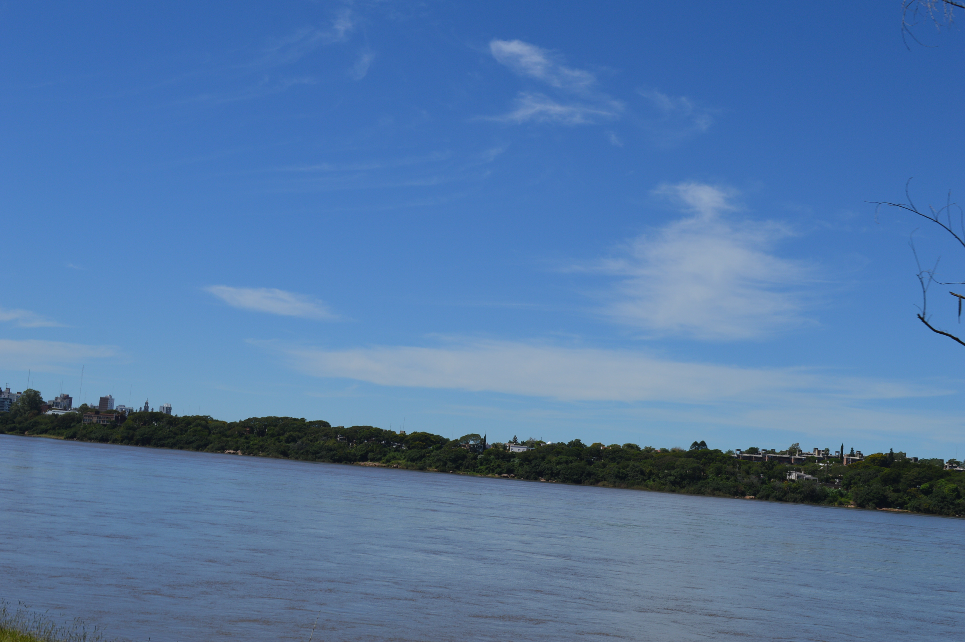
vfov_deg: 28.0
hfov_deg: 41.1
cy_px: 321
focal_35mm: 48
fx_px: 1286
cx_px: 482
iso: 100
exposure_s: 1/320
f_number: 9
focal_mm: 32
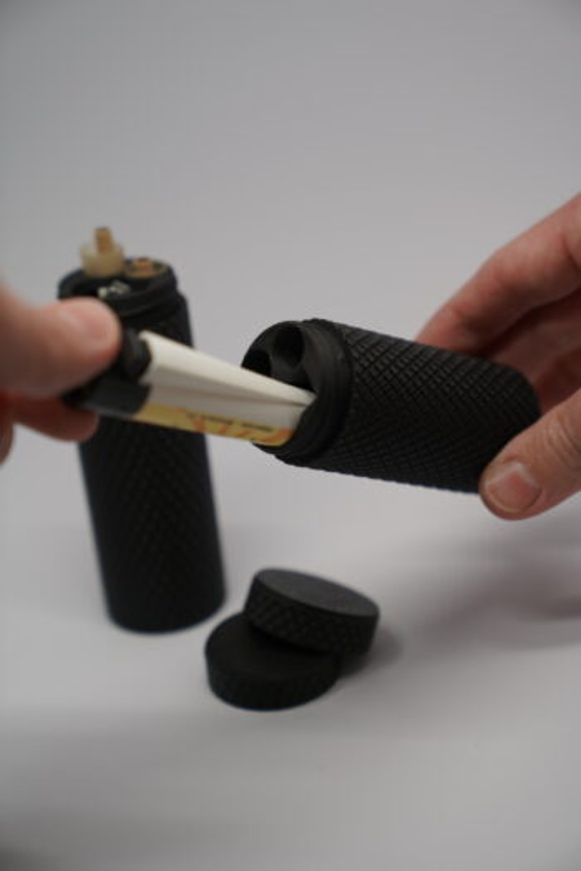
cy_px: 436
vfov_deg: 28.8
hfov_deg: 19.5
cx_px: 290
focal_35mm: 70
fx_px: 1692
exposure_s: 1/100
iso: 100
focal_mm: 70
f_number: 3.5
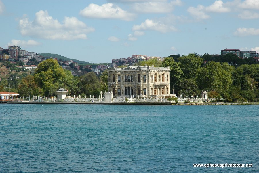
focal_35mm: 105
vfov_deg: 13.0
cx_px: 130
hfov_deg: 19.5
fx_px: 755
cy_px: 86
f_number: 10
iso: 200
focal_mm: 70
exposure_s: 1/320
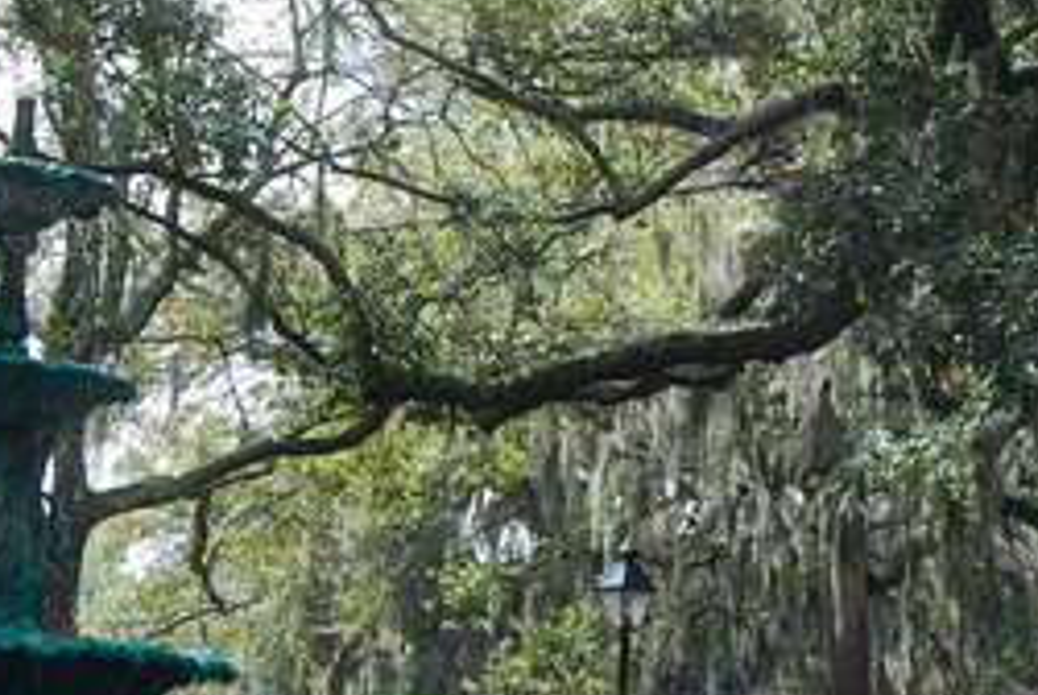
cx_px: 868
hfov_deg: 23.2
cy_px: 546
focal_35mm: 86
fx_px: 2483
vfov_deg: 15.8
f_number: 9
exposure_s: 1/125
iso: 200
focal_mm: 18
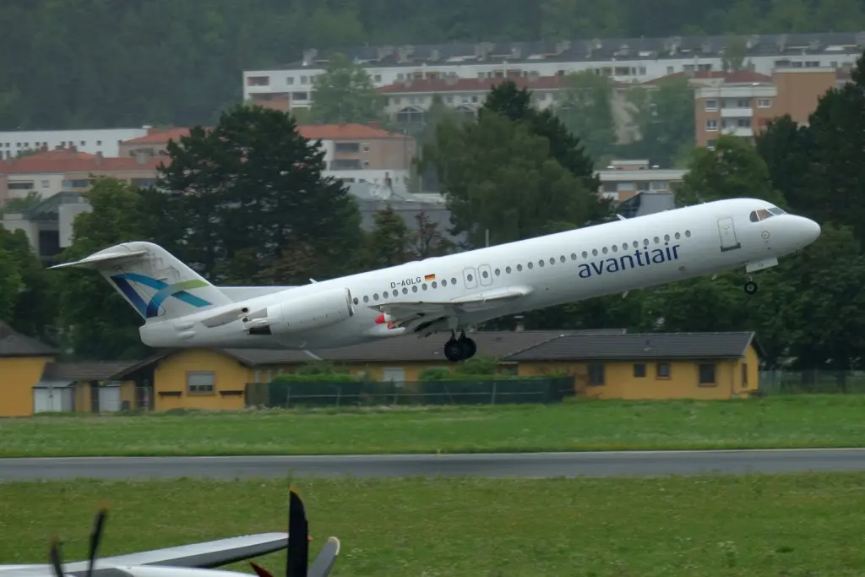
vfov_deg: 5.3
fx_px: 6176
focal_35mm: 257
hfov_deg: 8.0
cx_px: 432
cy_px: 288
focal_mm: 171.6
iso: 200
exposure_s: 1/600
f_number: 6.4
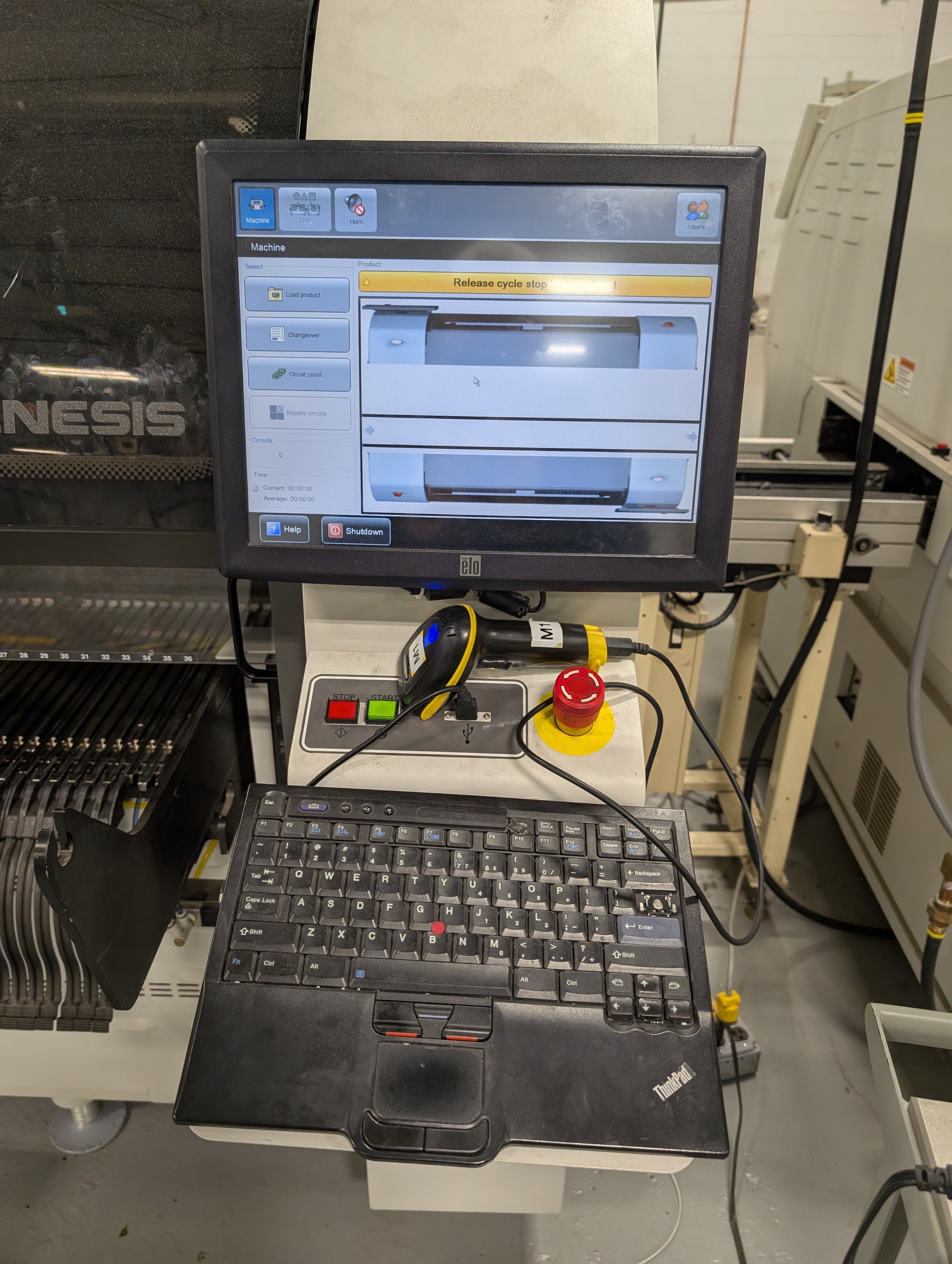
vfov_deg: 71.5
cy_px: 632
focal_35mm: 24
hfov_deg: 56.9
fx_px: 878
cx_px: 476
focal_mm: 6.9
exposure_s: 1/224
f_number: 1.68
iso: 46
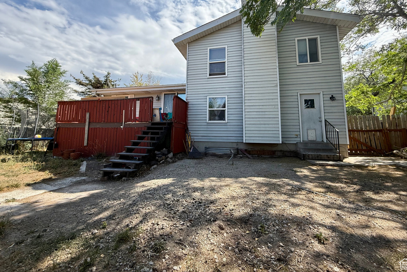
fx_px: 170
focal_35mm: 15
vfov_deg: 76.8
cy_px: 115
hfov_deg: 100.4
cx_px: 204
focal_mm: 2.22
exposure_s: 1/664
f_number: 2.2
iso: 64
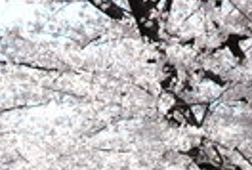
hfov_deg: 7.3
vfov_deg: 4.9
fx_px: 1967
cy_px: 272
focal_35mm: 280
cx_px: 120
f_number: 5
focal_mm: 56
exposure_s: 1/400
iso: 200
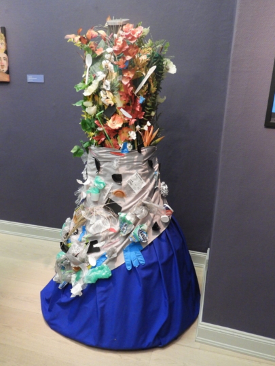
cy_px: 183
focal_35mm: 30
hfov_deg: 46.8
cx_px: 138
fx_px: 318
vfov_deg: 60.0
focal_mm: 5.4
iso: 1100
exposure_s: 1/10
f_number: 3.5
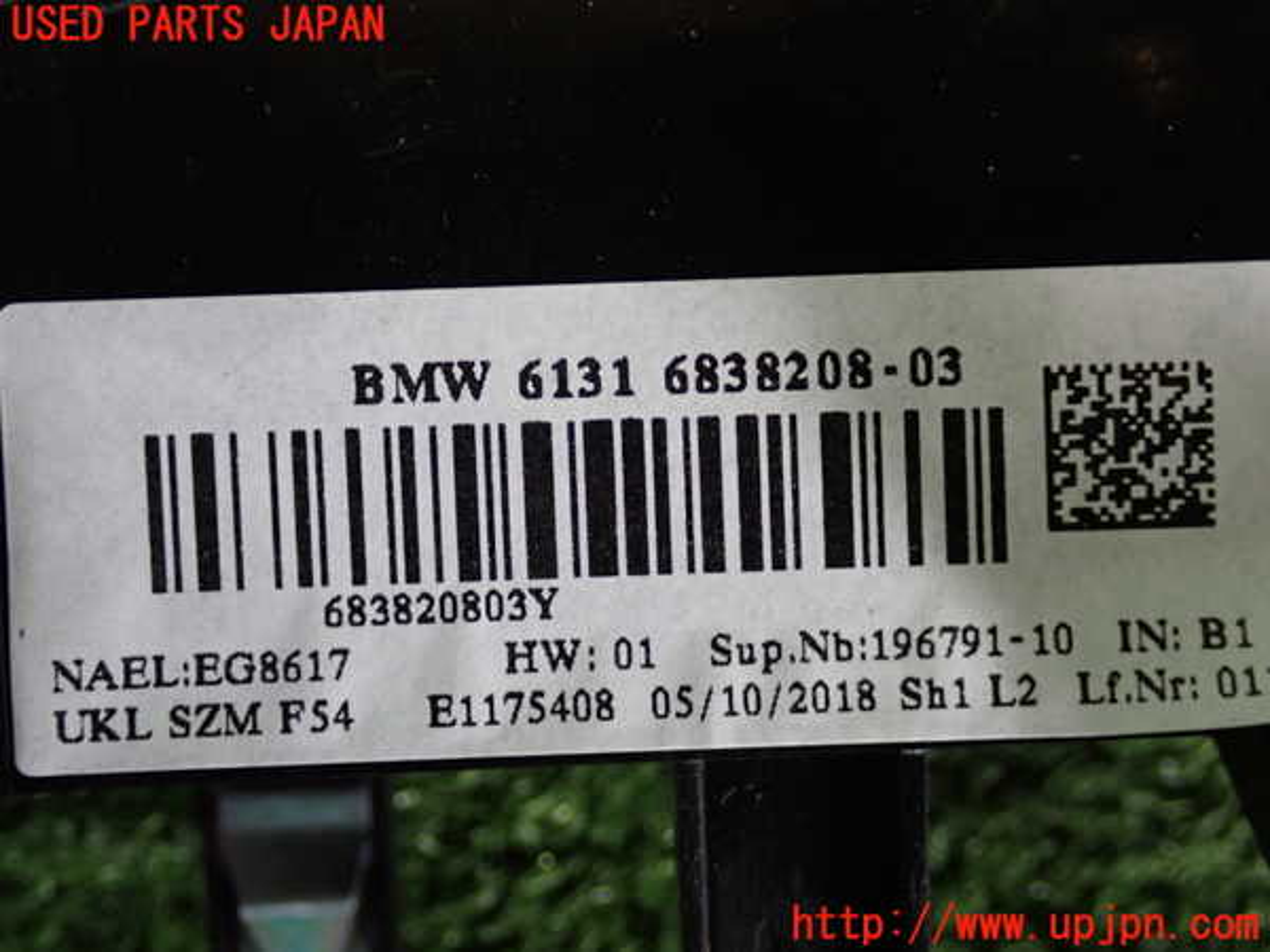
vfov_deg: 23.7
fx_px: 2275
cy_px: 476
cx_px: 635
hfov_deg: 31.2
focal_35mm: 62
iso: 400
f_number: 3.6
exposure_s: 1/60
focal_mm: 11.09
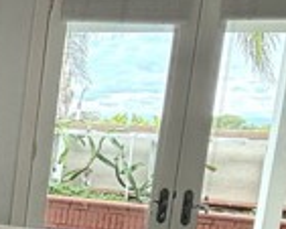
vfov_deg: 24.4
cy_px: 170
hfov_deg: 21.0
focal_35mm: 62
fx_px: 525
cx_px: -225
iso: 64
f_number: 2.2
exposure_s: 1/153
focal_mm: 2.22
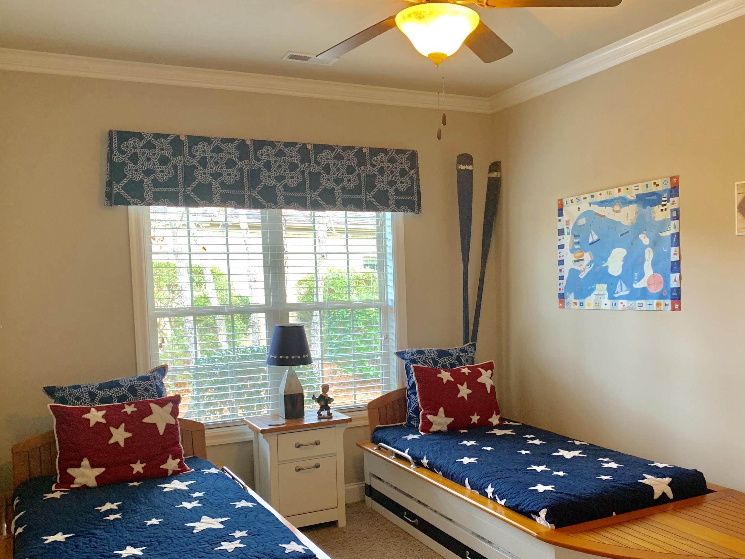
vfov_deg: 42.7
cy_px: 336
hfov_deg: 55.2
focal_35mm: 33
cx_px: 419
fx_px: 710
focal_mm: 4.25
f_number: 1.8
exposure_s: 1/60
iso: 200
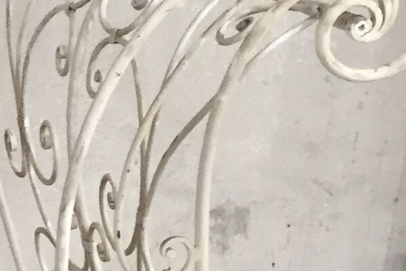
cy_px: 268
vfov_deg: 8.3
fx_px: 1861
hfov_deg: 10.6
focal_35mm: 165
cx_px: -572
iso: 100
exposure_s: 1/33
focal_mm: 4.15
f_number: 2.2
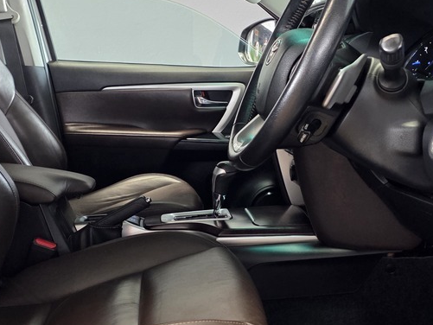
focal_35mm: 47
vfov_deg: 30.9
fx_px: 588
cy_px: 169
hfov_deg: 40.4
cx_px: 208
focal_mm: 6.25
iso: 400
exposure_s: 1/100
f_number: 1.7
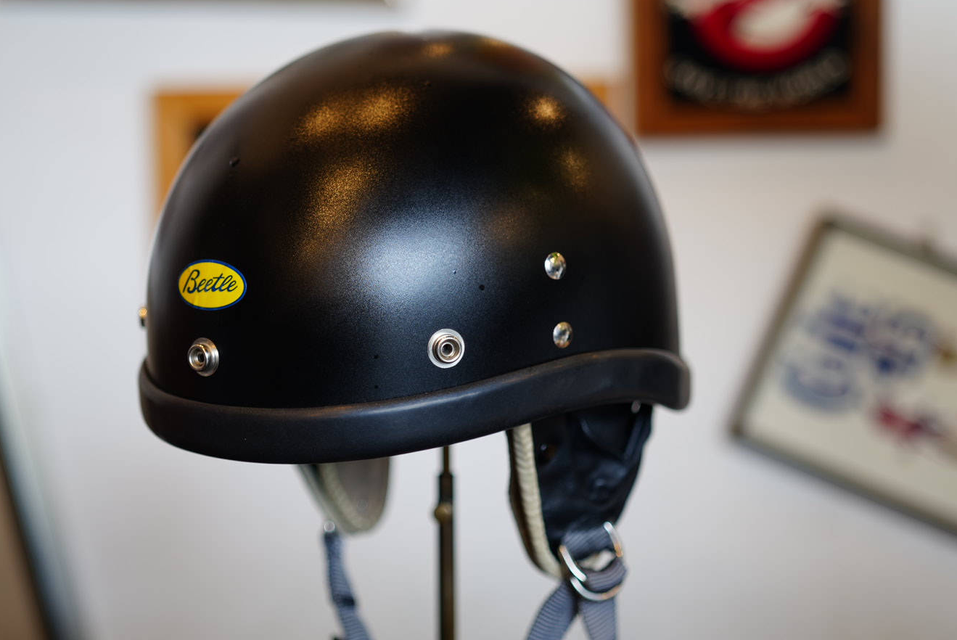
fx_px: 1304
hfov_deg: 40.3
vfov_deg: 27.6
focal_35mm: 49
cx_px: 479
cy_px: 353
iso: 125
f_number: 2.2
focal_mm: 40
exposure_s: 1/40
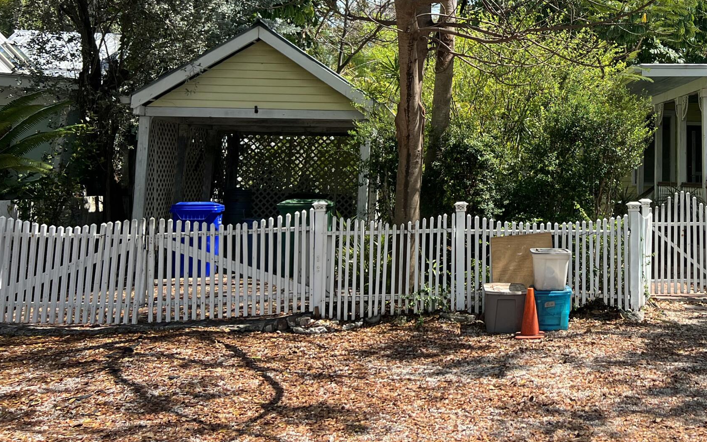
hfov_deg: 38.4
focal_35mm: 49
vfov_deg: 25.6
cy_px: 52
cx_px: 626
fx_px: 944
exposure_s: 1/2208
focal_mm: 5.7
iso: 50
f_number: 1.5
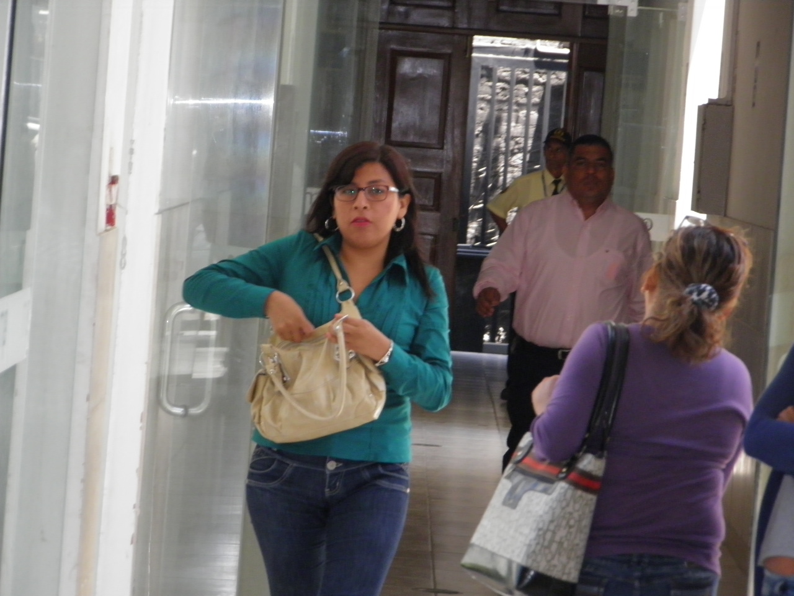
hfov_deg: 8.7
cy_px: 298
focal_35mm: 228
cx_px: 397
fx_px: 5230
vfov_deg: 6.5
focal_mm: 41.1
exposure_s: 1/160
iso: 250
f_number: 4.2
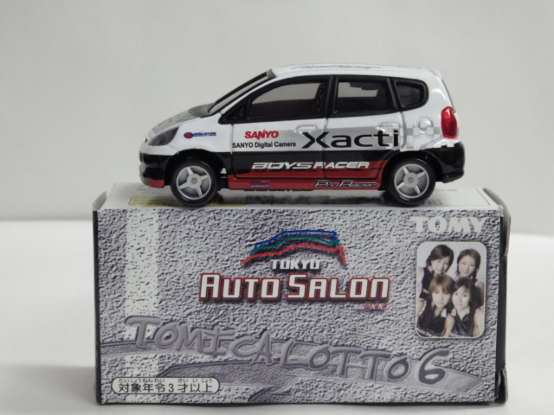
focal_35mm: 87
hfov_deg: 22.5
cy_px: 208
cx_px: 277
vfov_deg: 17.0
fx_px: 1392
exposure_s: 1/60
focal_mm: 15.6
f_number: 4.4
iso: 800
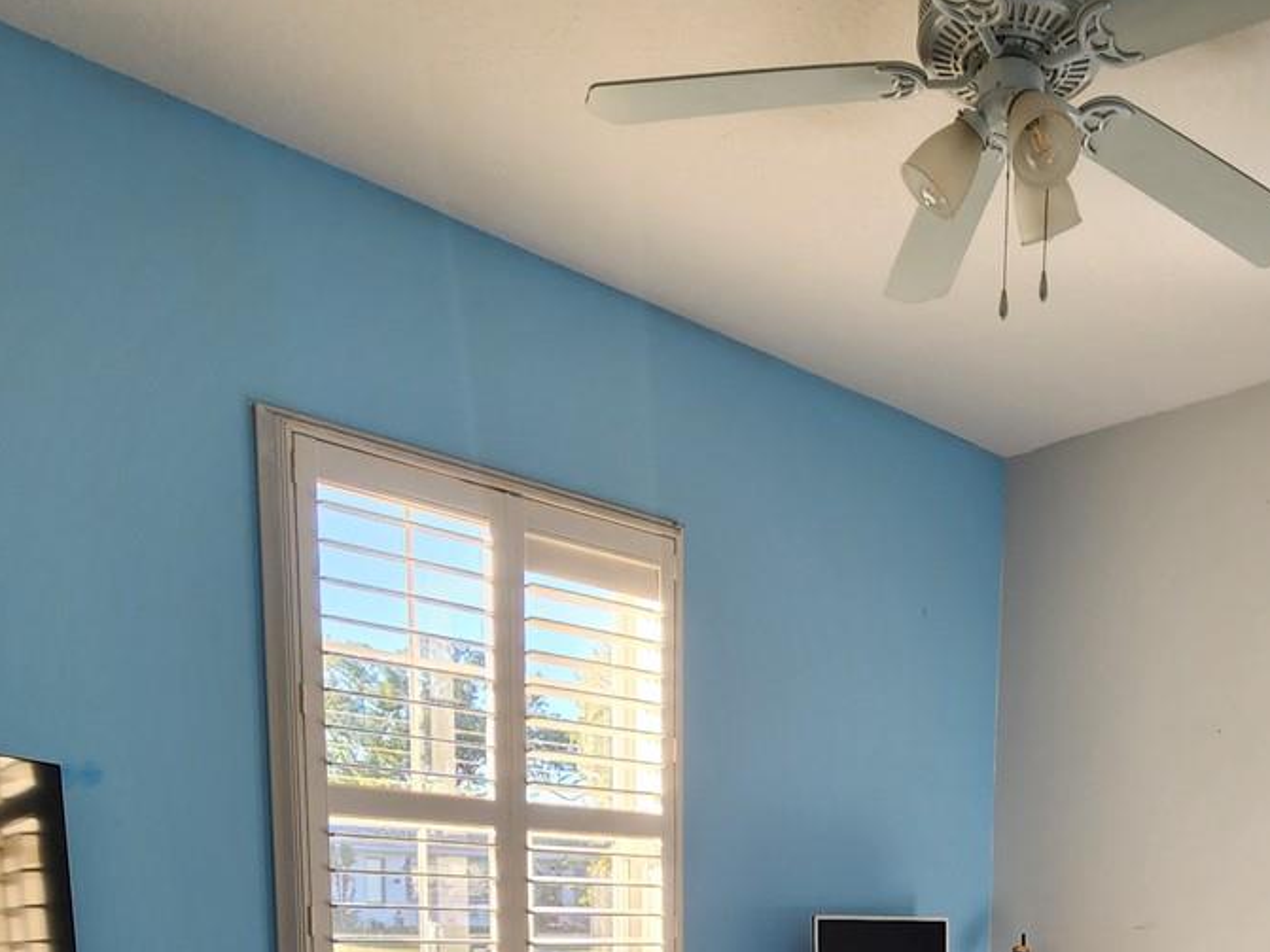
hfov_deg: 54.8
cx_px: 994
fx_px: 1137
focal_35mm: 31
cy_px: 1088
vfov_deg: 36.9
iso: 80
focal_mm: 2.2
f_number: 2.2
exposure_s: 1/120
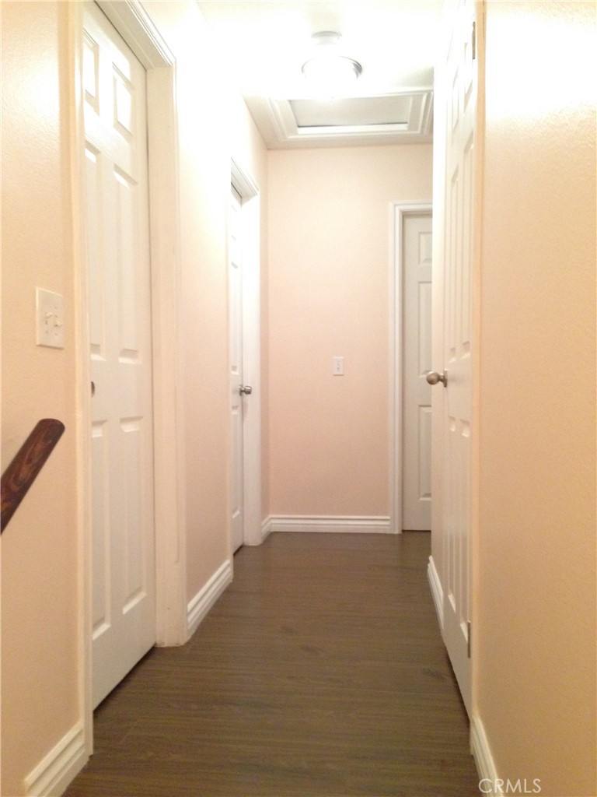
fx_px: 759
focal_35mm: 33
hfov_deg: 42.9
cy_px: 398
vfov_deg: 55.4
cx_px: 298
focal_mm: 4.12
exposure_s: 1/17
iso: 320
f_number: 2.4
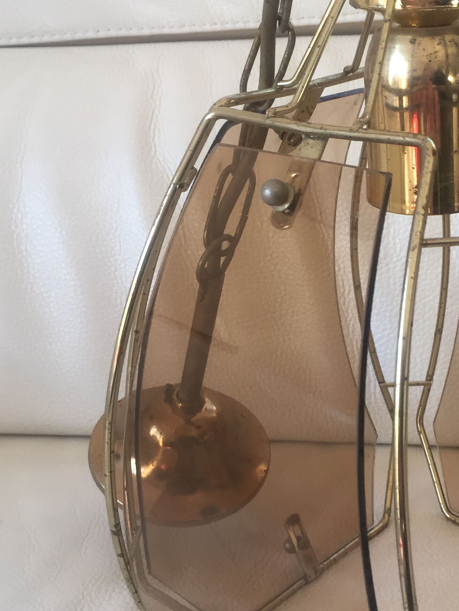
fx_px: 955
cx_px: 388
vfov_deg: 35.5
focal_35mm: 54
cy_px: 315
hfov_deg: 26.4
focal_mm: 4.15
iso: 32
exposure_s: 1/33
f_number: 2.2
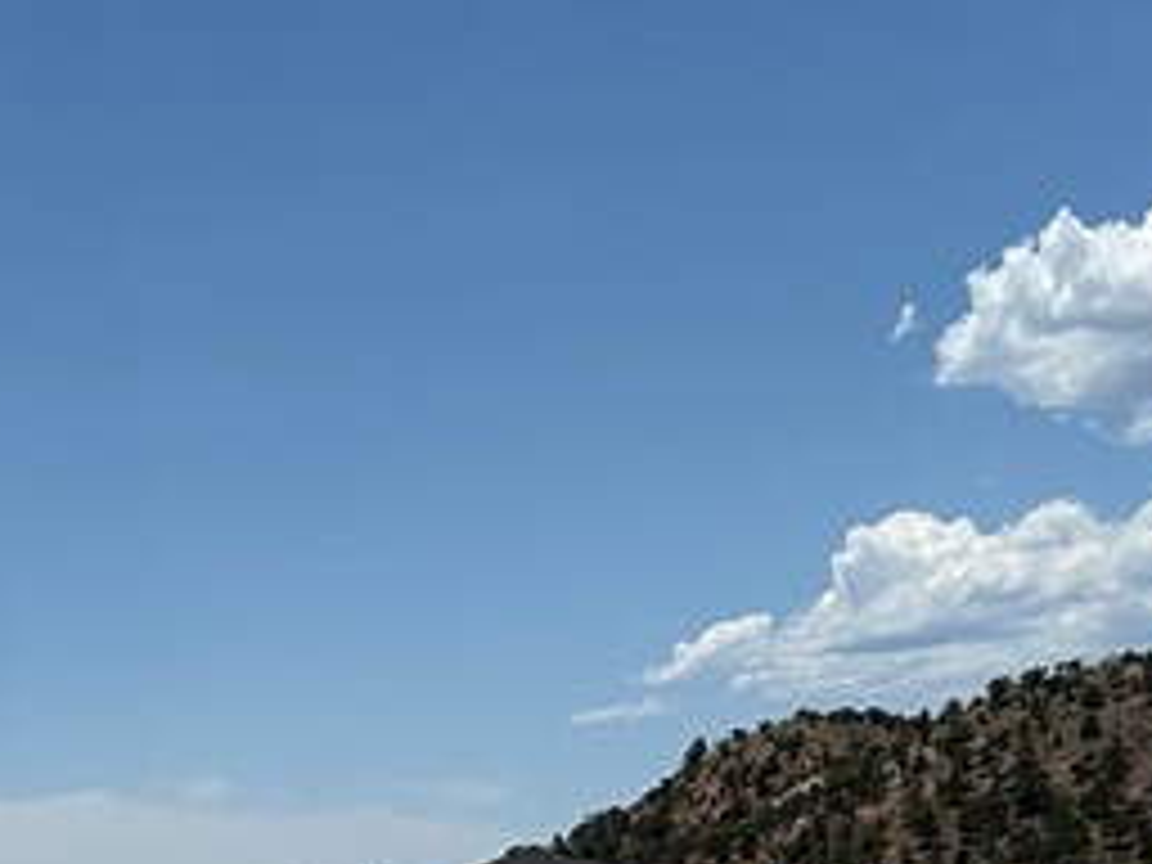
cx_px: 68
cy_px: 1328
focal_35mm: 104
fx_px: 3461
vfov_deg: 13.4
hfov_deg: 18.5
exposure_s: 1/9434
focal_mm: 5.7
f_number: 1.5
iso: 50
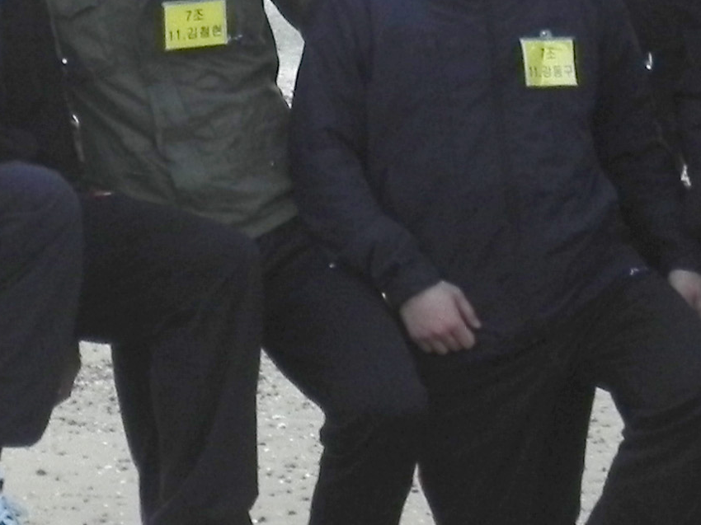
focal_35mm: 176
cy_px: 91
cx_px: -37
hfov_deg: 11.1
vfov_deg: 8.4
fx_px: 3563
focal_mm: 7.3
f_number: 3.5
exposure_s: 1/84.6
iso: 160
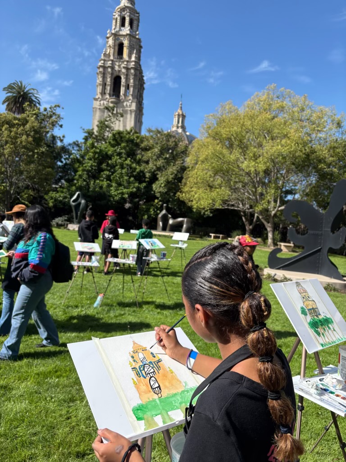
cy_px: 231
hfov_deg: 53.1
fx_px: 347
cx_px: 173
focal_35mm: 26
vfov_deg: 67.3
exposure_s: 1/2747
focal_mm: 5.96
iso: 64
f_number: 1.6
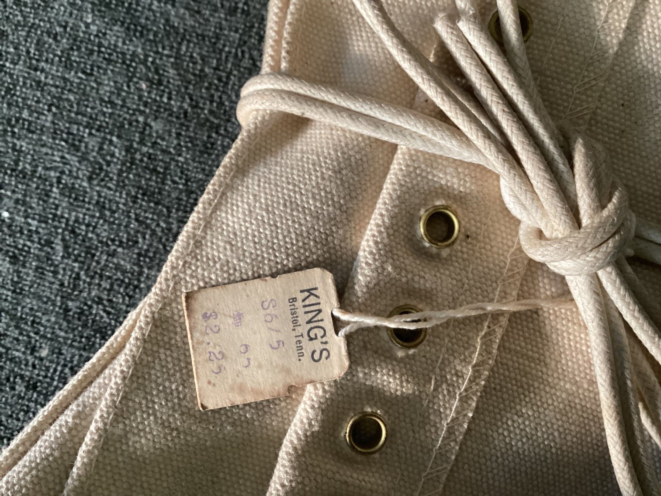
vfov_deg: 45.4
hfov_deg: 58.3
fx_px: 592
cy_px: 248
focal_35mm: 31
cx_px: 330
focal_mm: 3.3
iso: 400
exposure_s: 1/60
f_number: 2.4
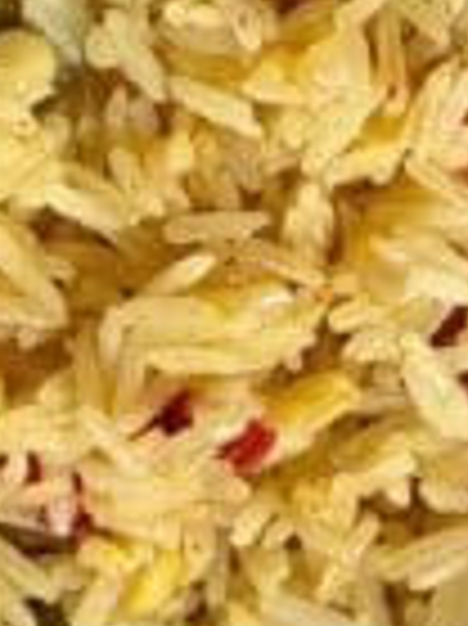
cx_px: 207
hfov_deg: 8.9
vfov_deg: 11.5
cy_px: -243
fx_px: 2997
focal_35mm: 166
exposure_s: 1/111
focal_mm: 6.76
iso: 80
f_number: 1.78
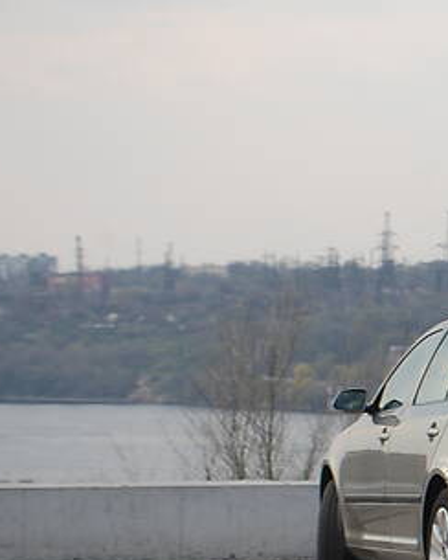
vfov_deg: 9.5
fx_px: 3368
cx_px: 617
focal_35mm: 203
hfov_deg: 7.5
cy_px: 428
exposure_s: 1/200
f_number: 7.1
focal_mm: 55
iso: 200
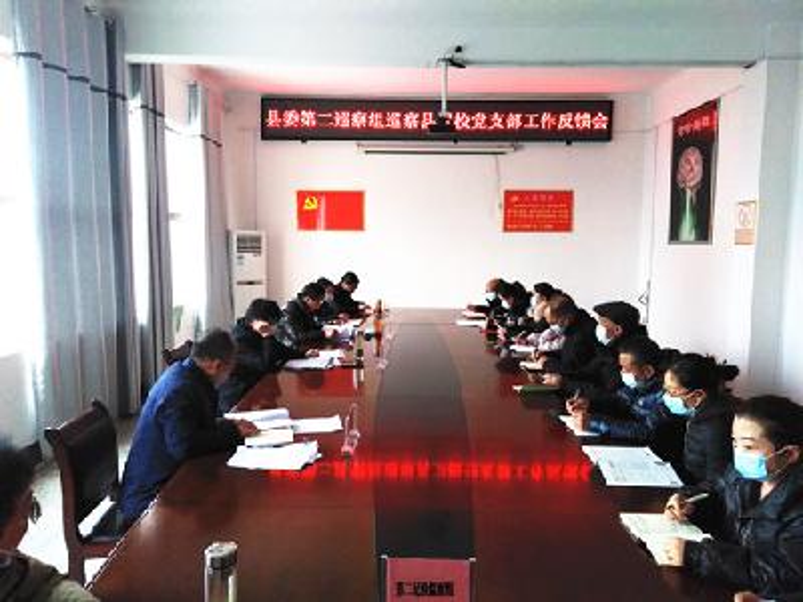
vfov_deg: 54.9
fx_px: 580
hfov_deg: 69.4
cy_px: 301
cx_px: 402
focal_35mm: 25
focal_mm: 3.46
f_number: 2.2
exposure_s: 1/25
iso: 367
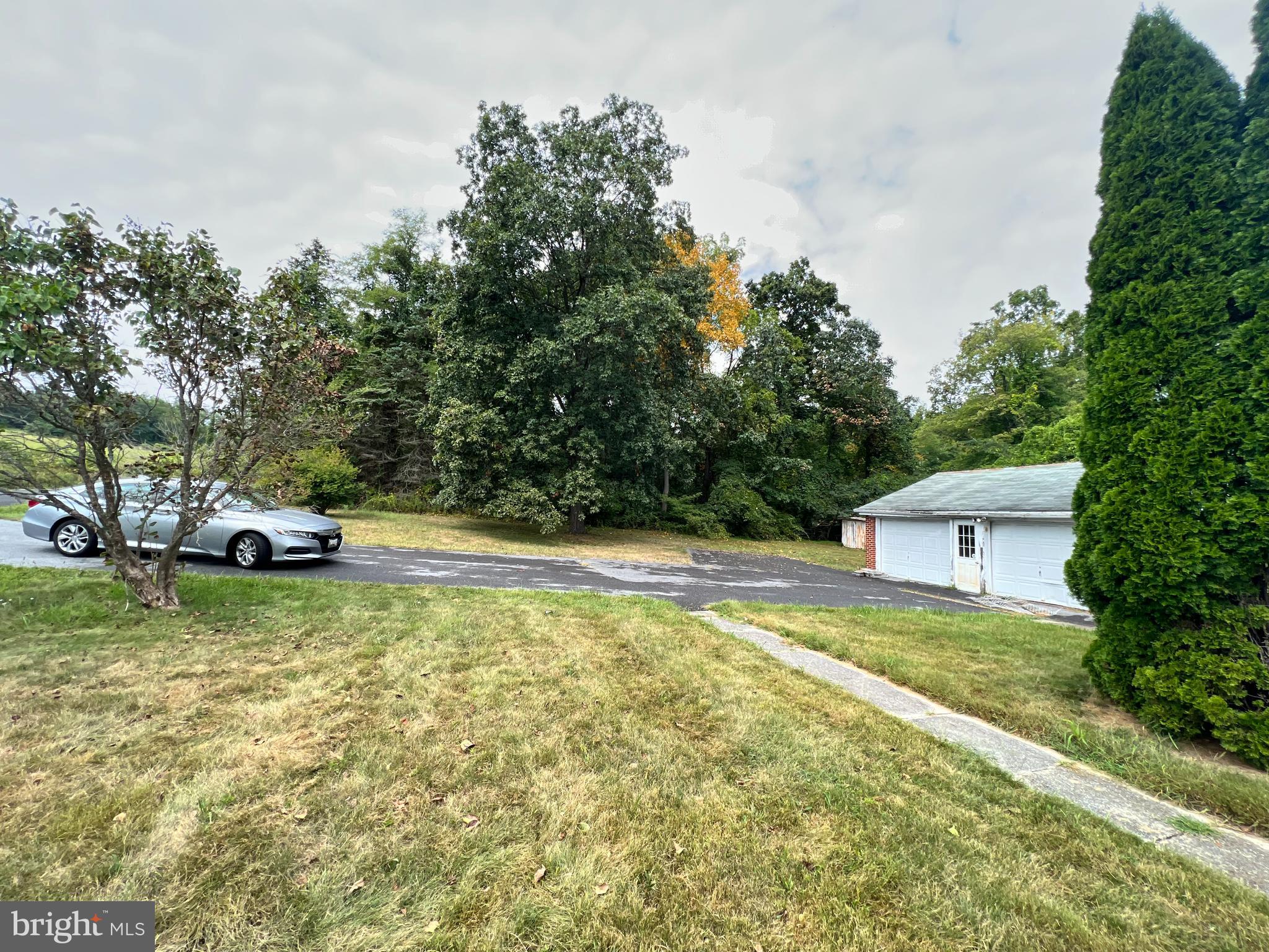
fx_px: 477
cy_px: 476
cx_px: 634
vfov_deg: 89.9
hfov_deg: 106.2
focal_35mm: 13
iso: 32
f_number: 1.8
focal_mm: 1.57
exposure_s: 1/424
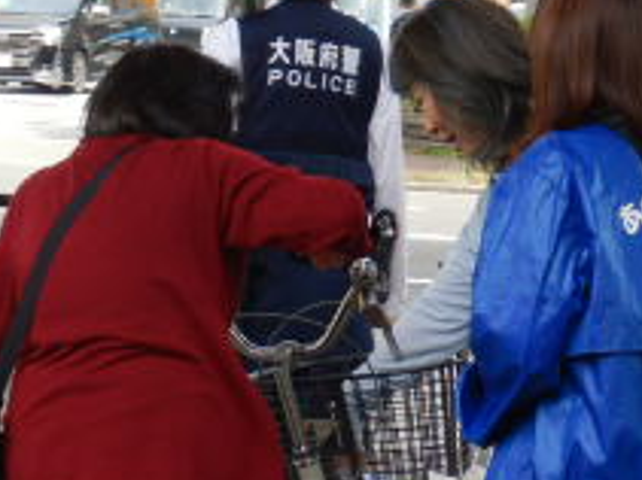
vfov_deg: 7.3
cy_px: 471
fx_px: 3763
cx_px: 268
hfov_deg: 9.8
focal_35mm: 203
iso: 125
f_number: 4.5
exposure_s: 1/160
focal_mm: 12
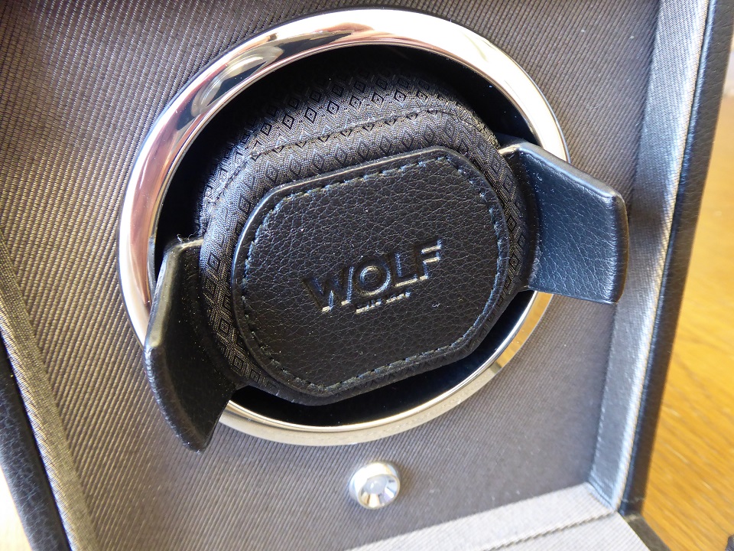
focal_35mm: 29
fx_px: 615
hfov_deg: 61.7
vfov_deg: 48.2
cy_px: 276
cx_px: 367
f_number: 3.5
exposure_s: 1/8
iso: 400
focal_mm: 5
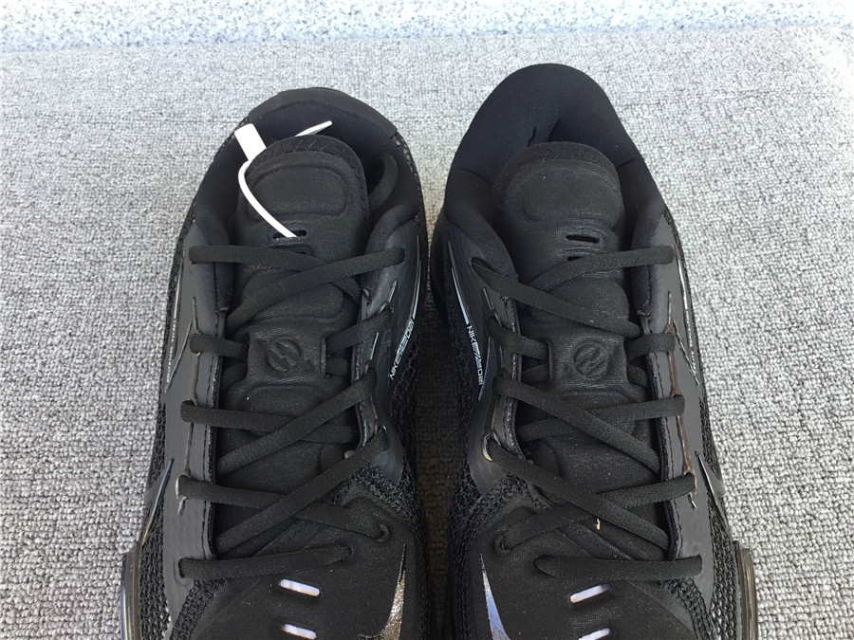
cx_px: 427
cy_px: 320
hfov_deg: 58.4
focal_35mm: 31
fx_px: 765
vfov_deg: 45.4
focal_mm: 3.3
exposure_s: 1/50
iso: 25
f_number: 2.4
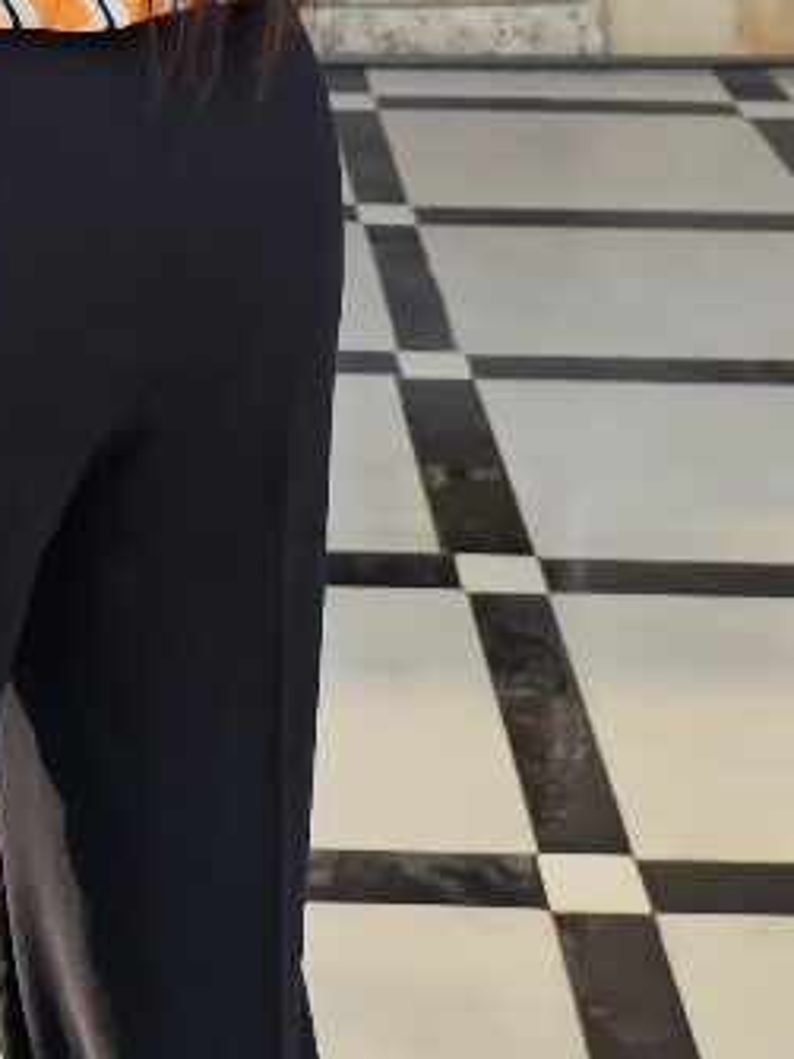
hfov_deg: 13.3
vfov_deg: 17.2
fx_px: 3366
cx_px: -16
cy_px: -177
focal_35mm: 110
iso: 20
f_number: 1.7
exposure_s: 1/222
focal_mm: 6.3
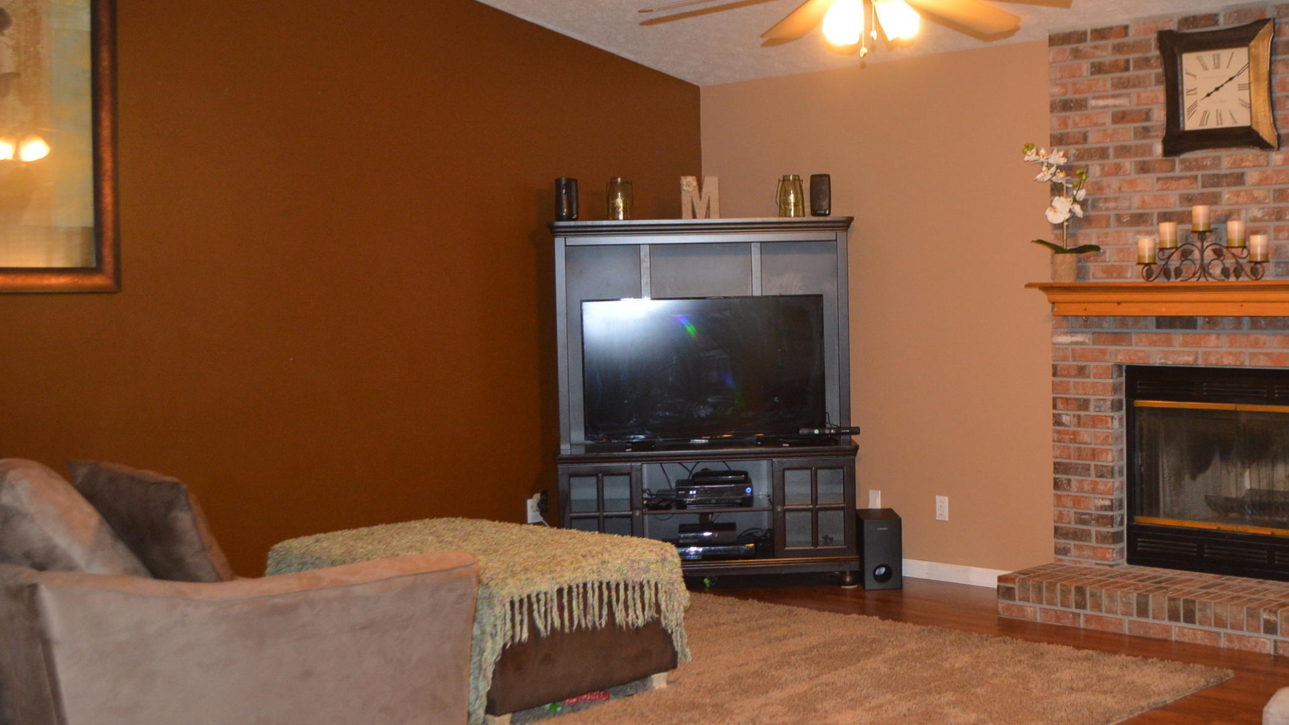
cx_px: 841
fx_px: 1538
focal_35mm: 45
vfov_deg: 26.5
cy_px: 373
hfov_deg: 44.9
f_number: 3.8
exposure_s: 1/60
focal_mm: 20
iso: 720
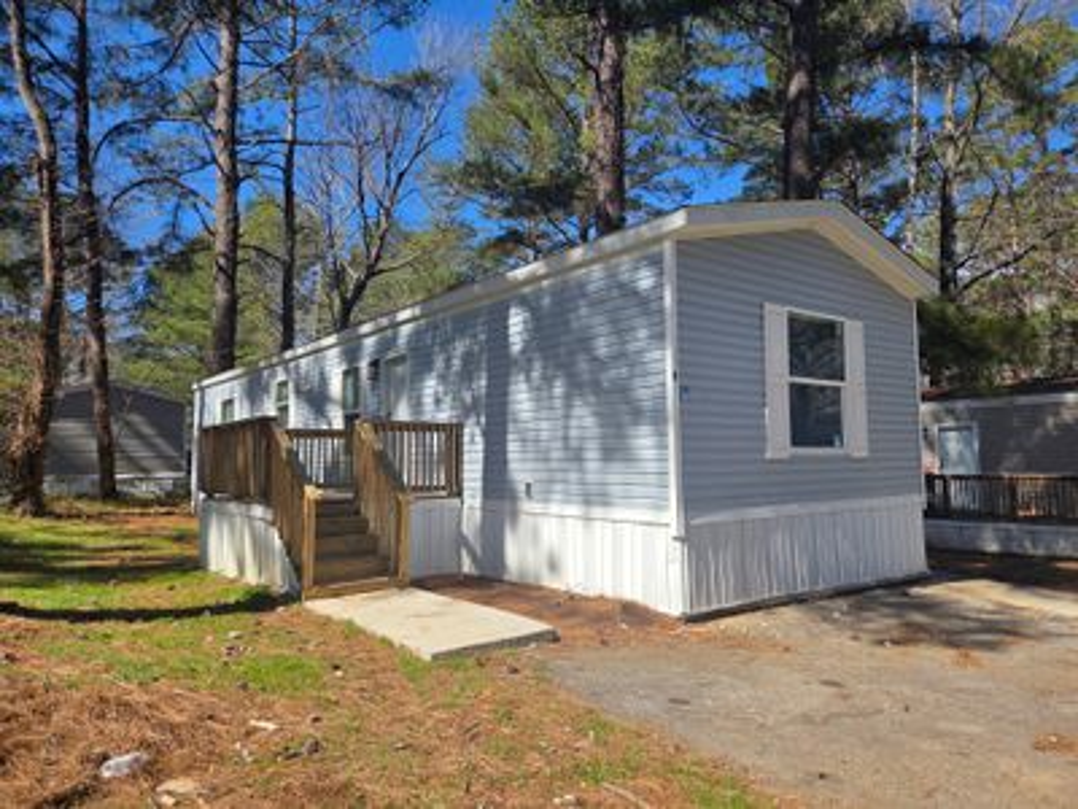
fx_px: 716
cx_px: 539
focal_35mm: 23
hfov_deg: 73.9
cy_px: 404
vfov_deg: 58.9
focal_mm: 5.4
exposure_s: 1/5261
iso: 80
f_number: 1.8
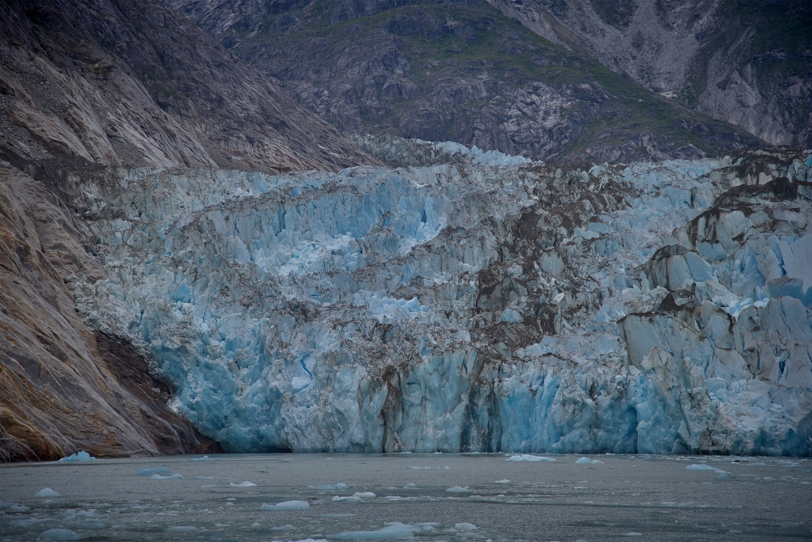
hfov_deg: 17.1
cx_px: 406
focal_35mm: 120
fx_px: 2707
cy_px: 271
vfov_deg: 11.4
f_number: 5
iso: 100
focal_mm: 120
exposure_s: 1/250
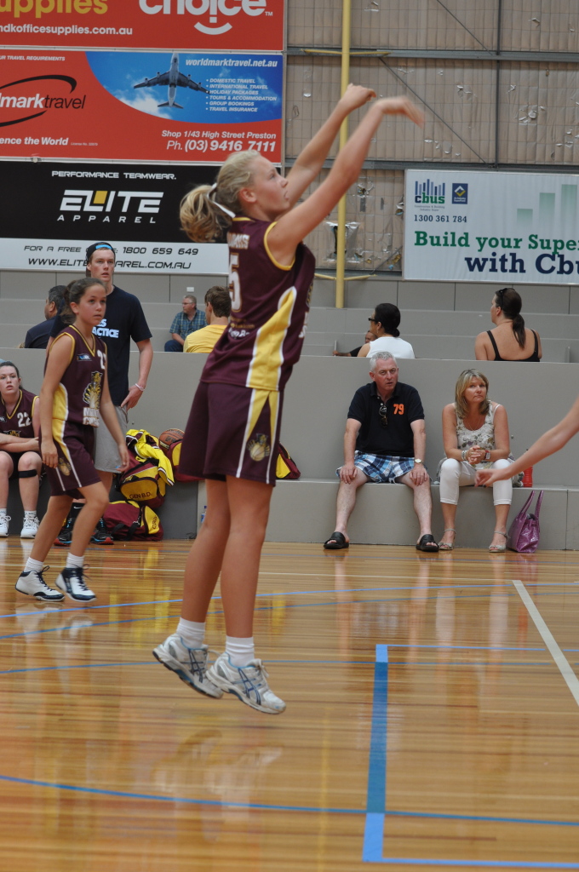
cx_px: 290
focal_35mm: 105
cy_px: 436
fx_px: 2540
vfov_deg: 19.5
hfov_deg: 13.0
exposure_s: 1/125
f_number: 5.6
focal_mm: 70
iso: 500
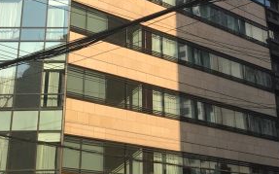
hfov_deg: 27.5
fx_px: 570
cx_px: 167
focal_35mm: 75
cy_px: -38
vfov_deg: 16.6
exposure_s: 1/686
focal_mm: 4.15
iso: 25
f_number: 2.2
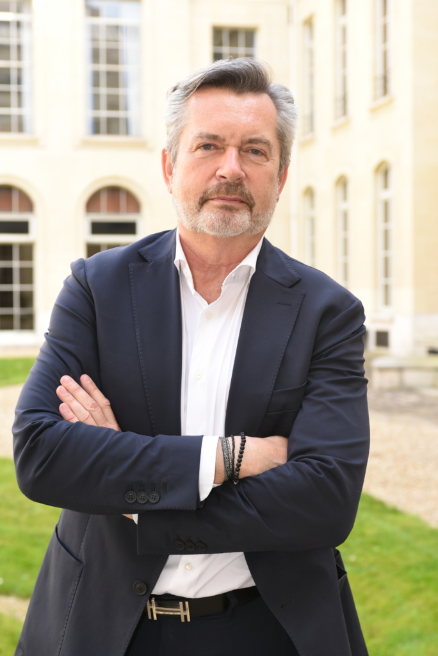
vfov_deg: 33.4
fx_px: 1093
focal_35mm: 60
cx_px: 219
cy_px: 328
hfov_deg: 22.7
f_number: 6.3
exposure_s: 1/200
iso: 400
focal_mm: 60
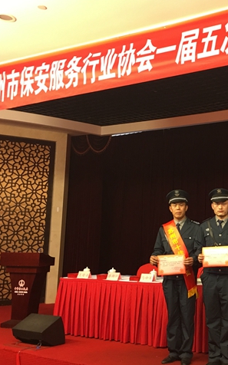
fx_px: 418
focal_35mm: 42
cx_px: 243
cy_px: 181
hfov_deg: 28.1
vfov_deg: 47.2
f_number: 2.2
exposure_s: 1/17
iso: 64
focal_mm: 4.15
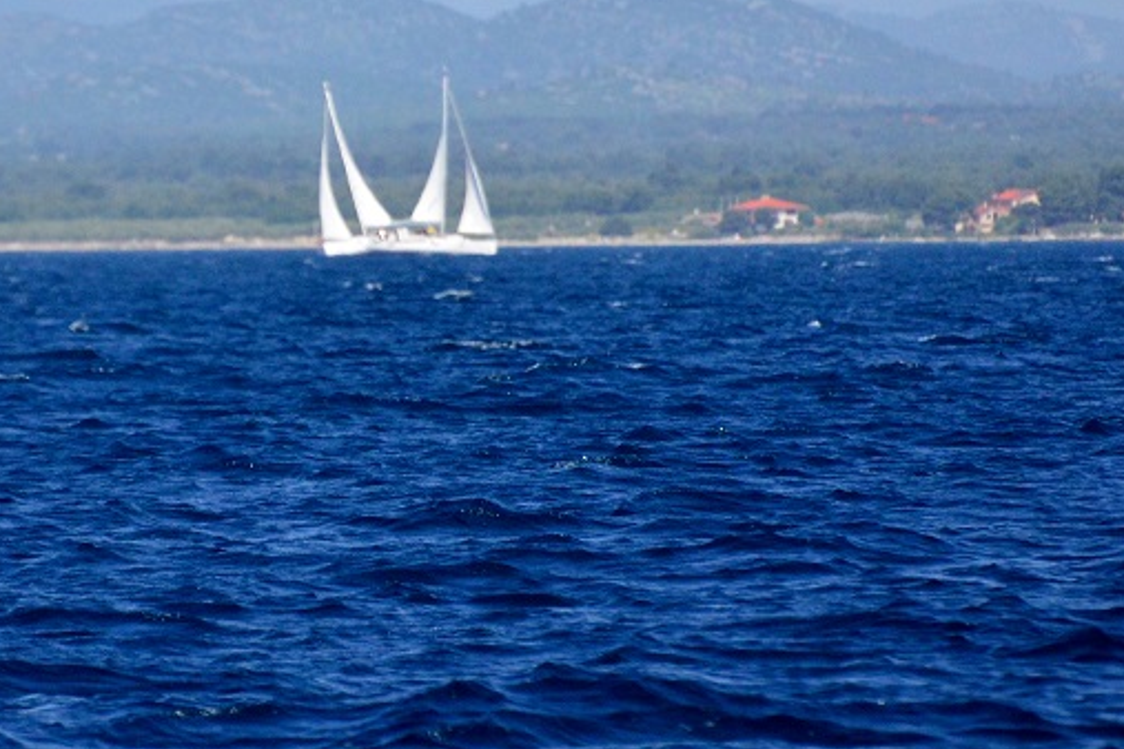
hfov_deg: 2.3
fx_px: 27630
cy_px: 185
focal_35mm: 885
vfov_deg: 1.6
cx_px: 320
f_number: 5.6
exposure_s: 1/8000
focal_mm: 300
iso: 1600
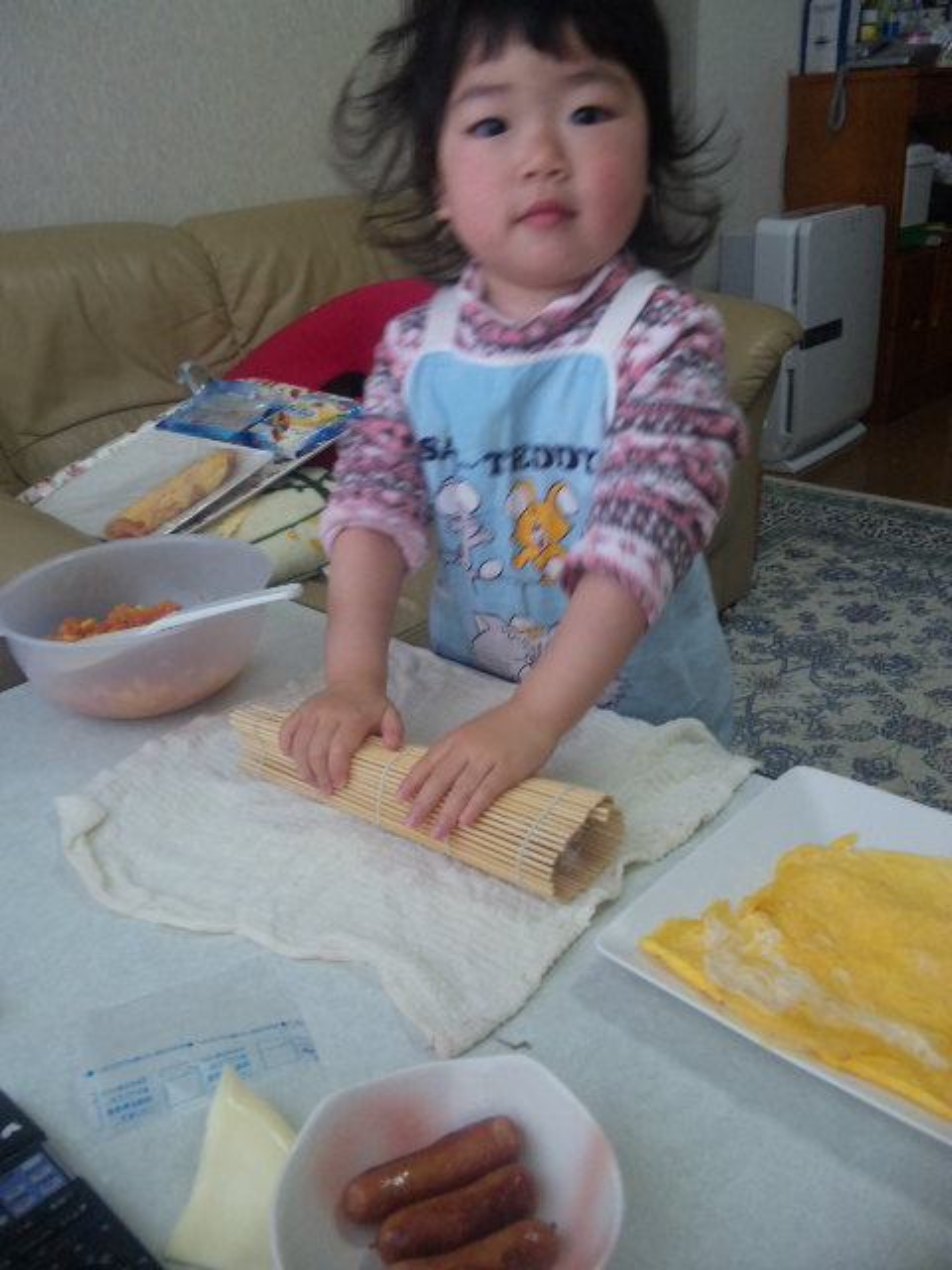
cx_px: 476
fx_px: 1063
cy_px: 635
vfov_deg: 61.7
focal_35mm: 29
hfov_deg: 48.2
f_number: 2.8
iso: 103
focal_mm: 4.82
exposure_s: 1/25
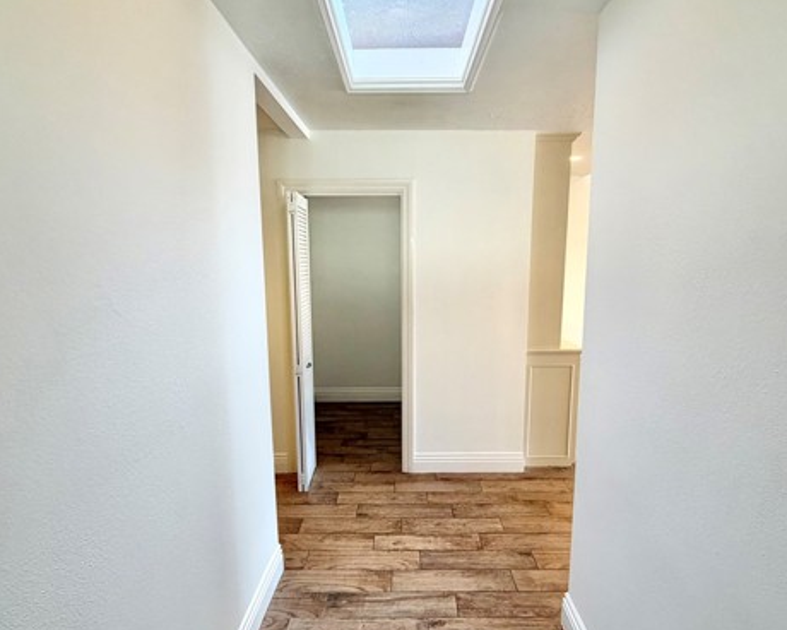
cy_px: 324
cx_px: 409
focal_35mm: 19
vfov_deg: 70.8
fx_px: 443
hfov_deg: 83.2
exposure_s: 1/120
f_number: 2.2
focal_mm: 2.22
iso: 200
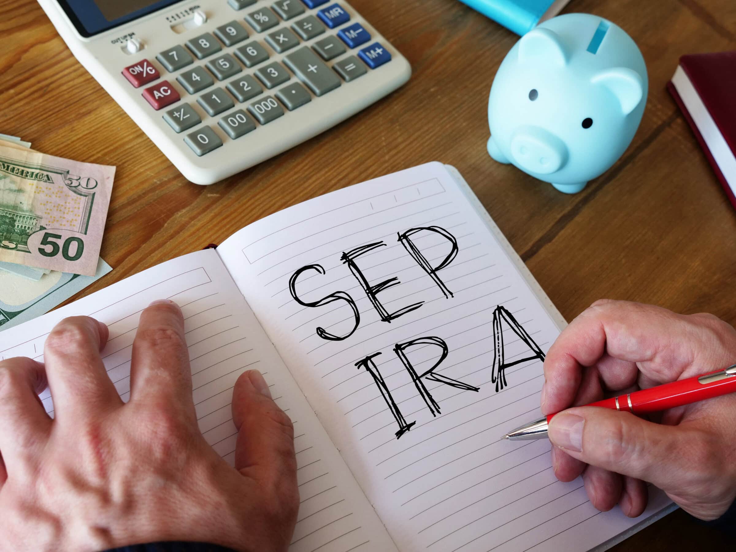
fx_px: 1148
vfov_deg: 27.0
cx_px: 368
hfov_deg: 35.5
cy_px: 276
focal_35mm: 54
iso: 400
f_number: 5
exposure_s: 1/60
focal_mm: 27
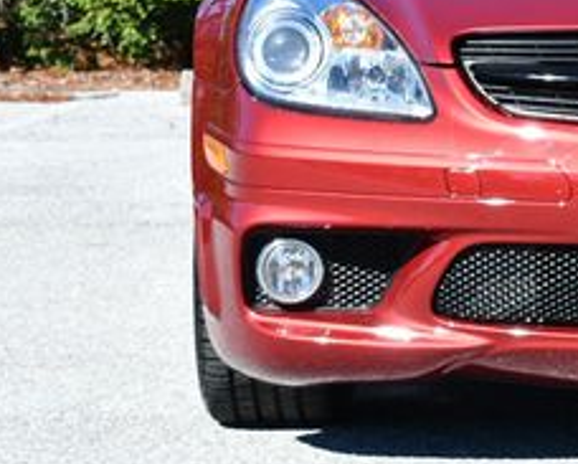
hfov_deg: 8.0
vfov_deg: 6.5
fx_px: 4059
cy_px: 15
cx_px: 758
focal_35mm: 237
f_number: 8
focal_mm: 45
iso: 140
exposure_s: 1/250
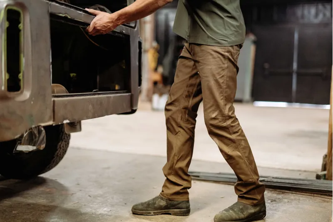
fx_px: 462
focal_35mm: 50
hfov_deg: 39.6
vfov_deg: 27.0
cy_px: 111
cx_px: 166
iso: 3200
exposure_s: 1/500
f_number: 1.4
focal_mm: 50
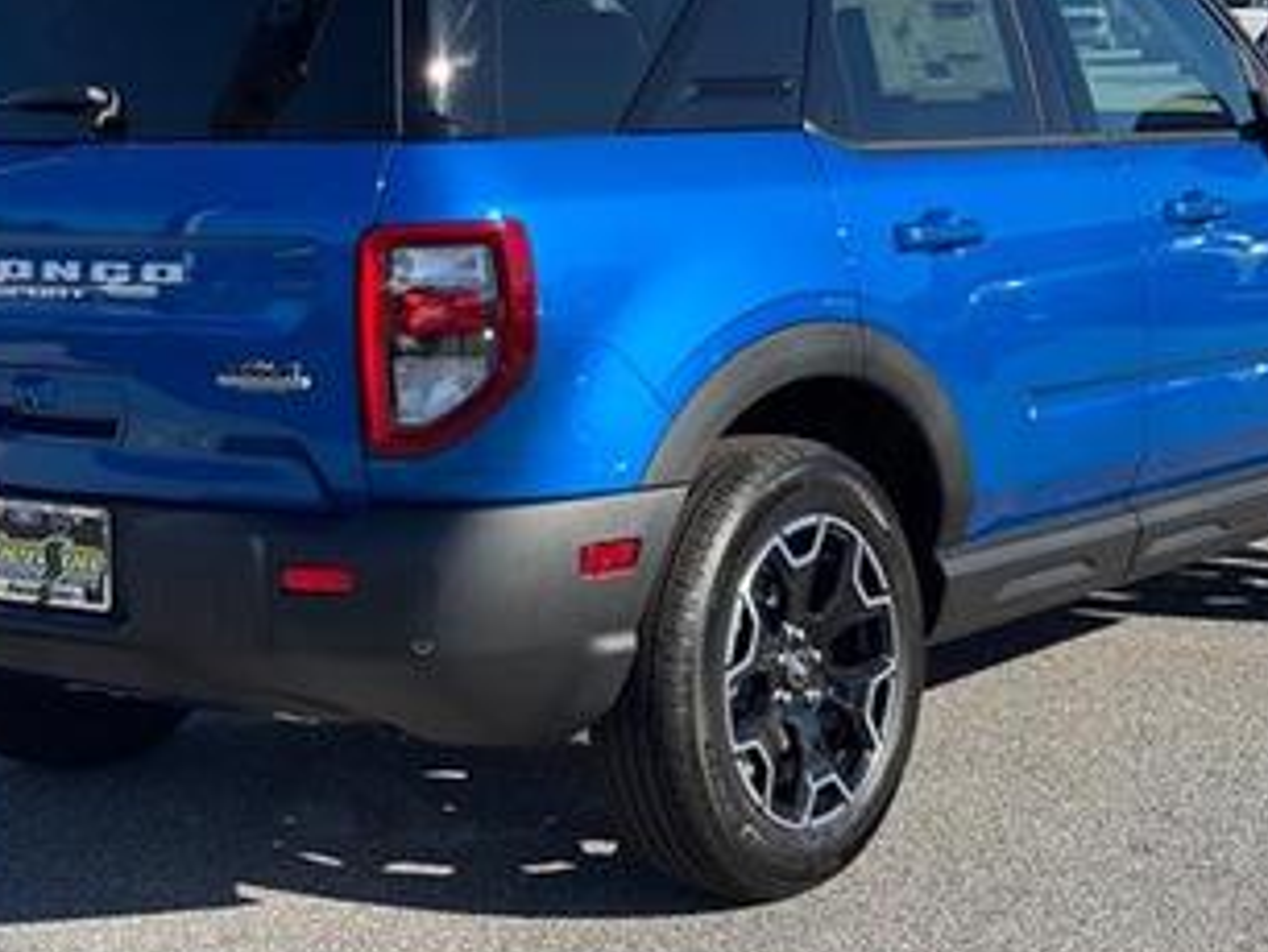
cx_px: 588
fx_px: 2896
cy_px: 269
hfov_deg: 24.7
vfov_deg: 18.6
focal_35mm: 79
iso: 64
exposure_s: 1/3096
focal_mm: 6.76
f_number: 1.78
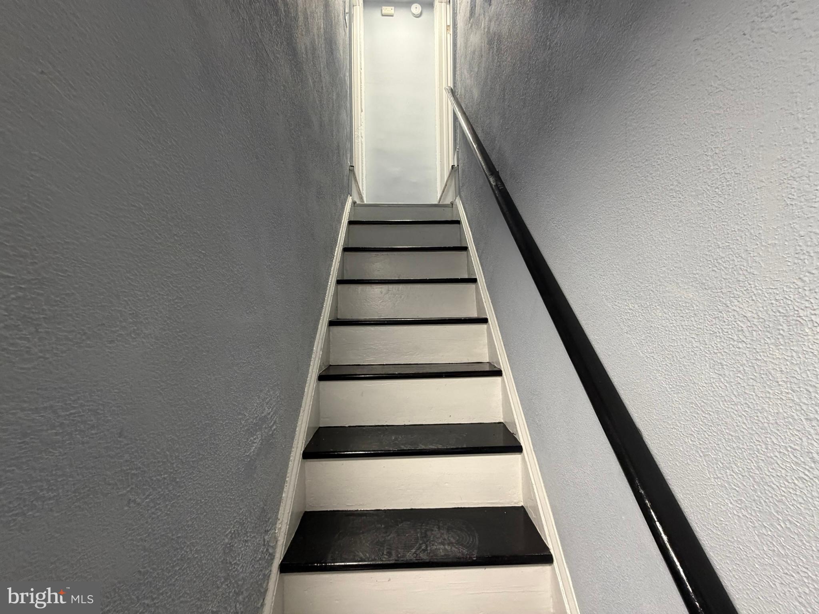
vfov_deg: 85.7
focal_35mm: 14
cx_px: 410
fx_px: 331
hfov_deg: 102.1
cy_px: 307
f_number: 2.2
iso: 400
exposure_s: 1/60
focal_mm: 2.22
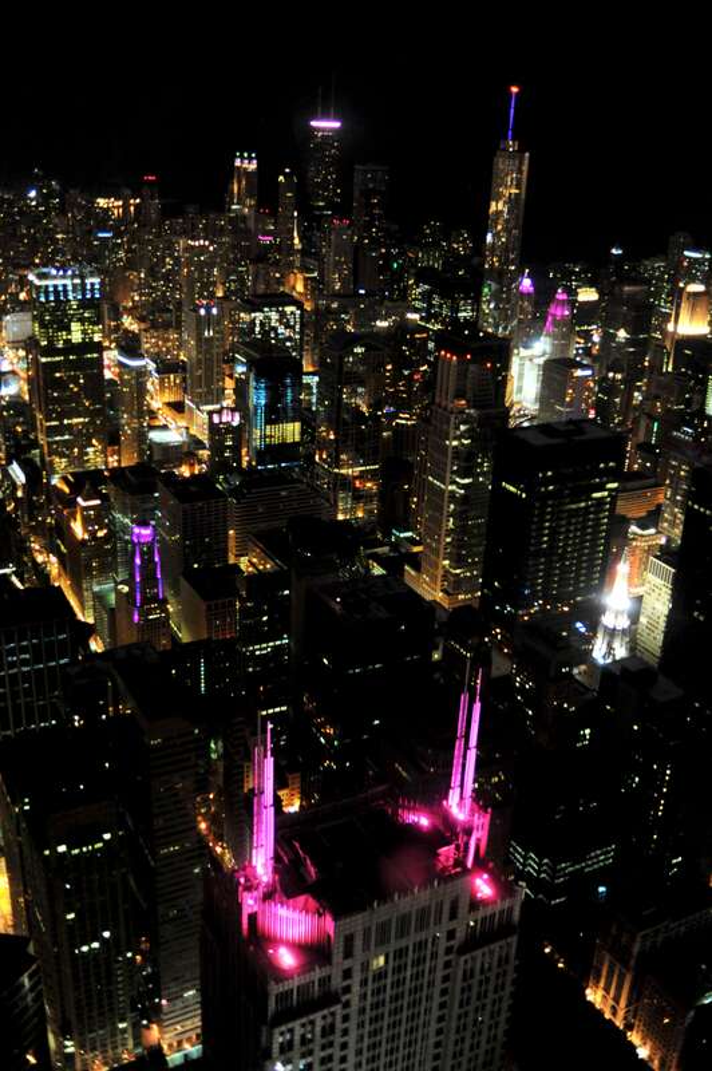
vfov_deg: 54.5
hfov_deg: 37.8
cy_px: 536
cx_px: 356
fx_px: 1040
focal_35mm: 35
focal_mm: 35
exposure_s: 1/25
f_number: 2.8
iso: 3200
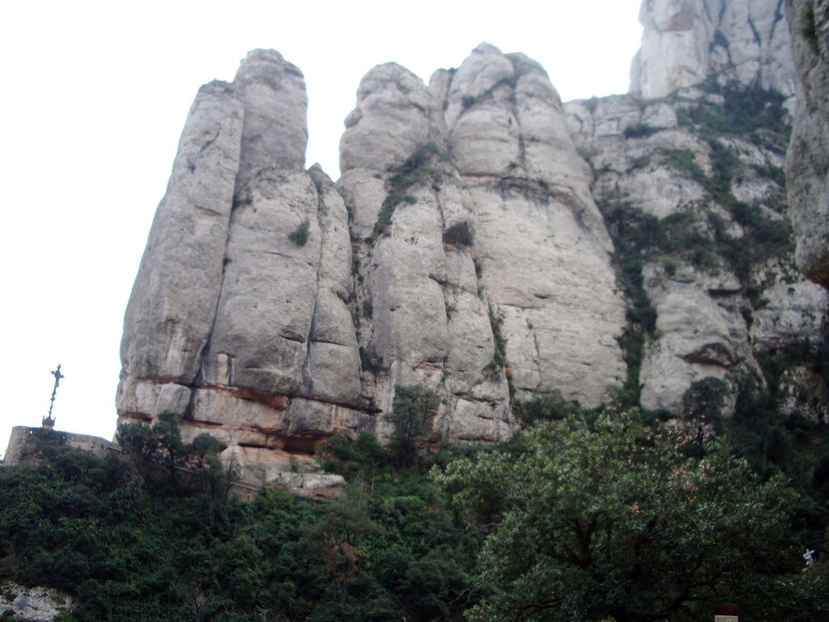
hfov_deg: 52.6
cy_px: 311
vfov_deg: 40.7
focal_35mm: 35
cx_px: 414
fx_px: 838
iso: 50
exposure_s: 1/160
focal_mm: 5.8
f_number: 2.6
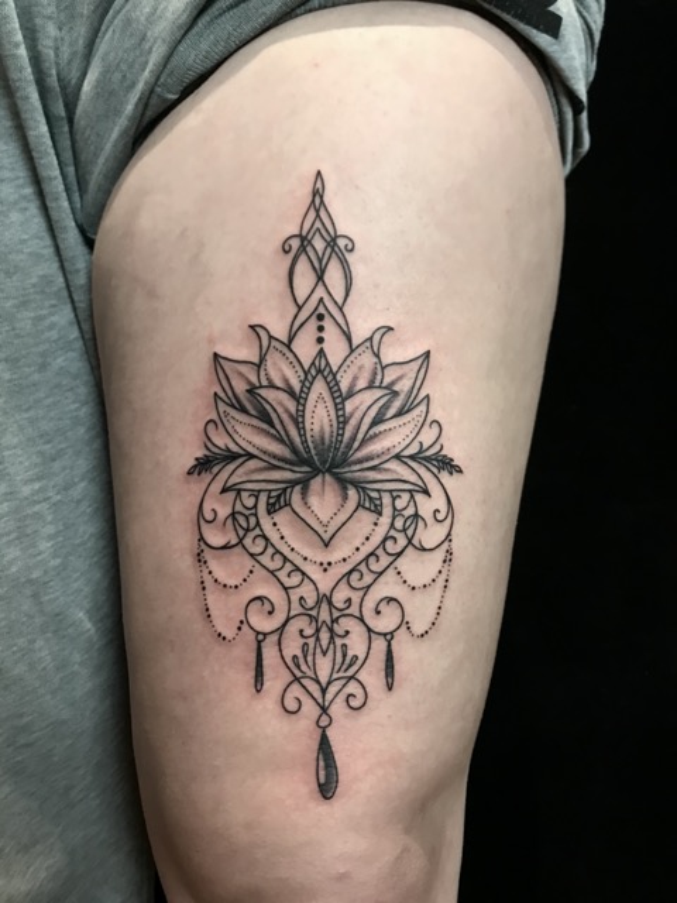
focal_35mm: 28
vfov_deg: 63.4
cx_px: 338
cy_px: 452
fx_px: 730
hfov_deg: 49.7
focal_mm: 3.99
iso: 50
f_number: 1.8
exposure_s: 1/17
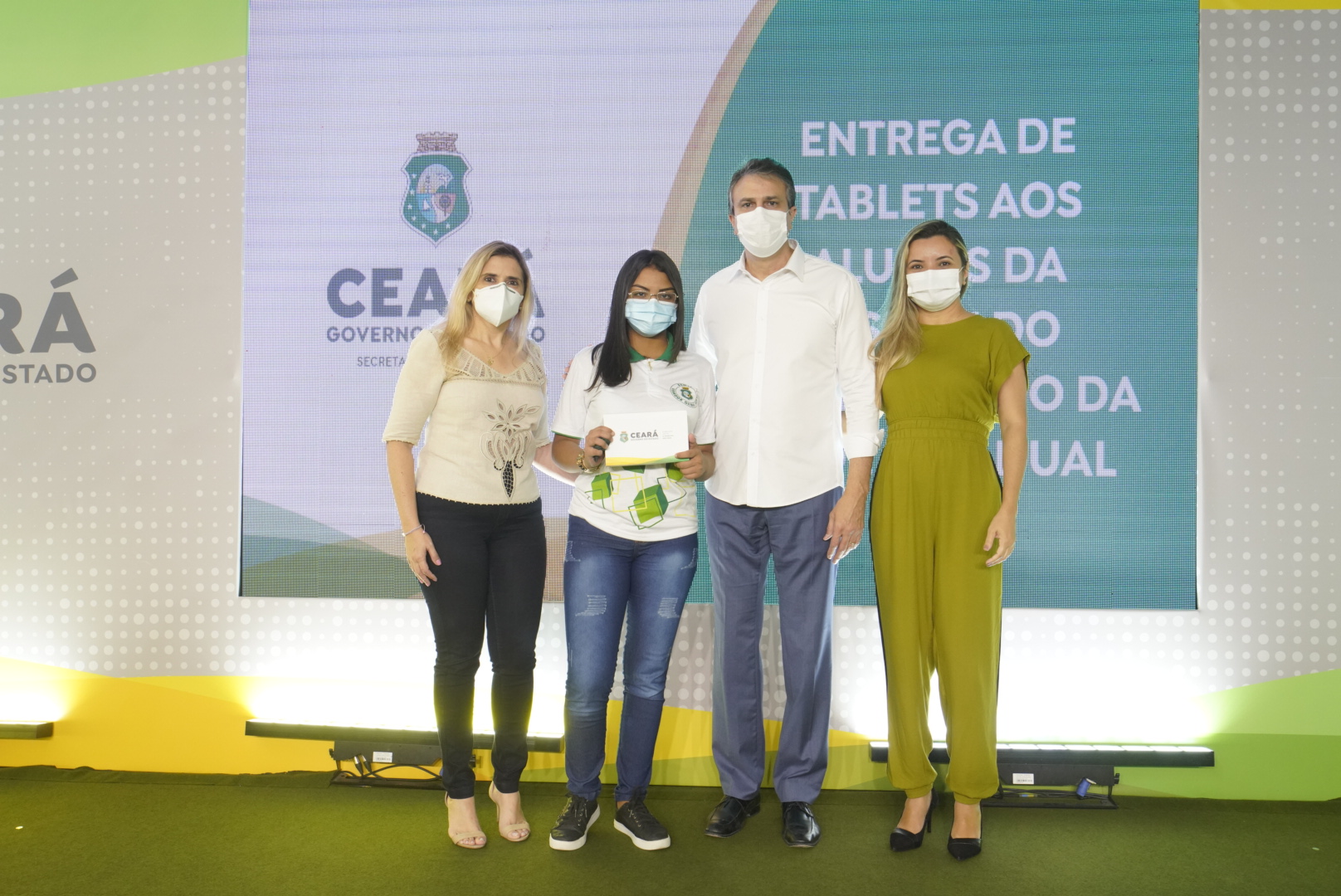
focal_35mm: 32
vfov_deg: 41.2
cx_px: 670
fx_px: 1193
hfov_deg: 58.7
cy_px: 448
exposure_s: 1/160
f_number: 8
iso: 3200
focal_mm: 32
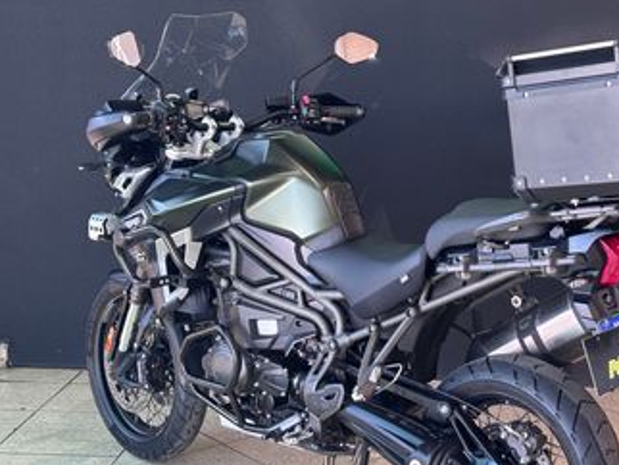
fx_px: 1360
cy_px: 277
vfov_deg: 19.4
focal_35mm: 76
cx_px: 390
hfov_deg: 25.6
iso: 160
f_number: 1.6
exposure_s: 1/40
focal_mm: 5.96
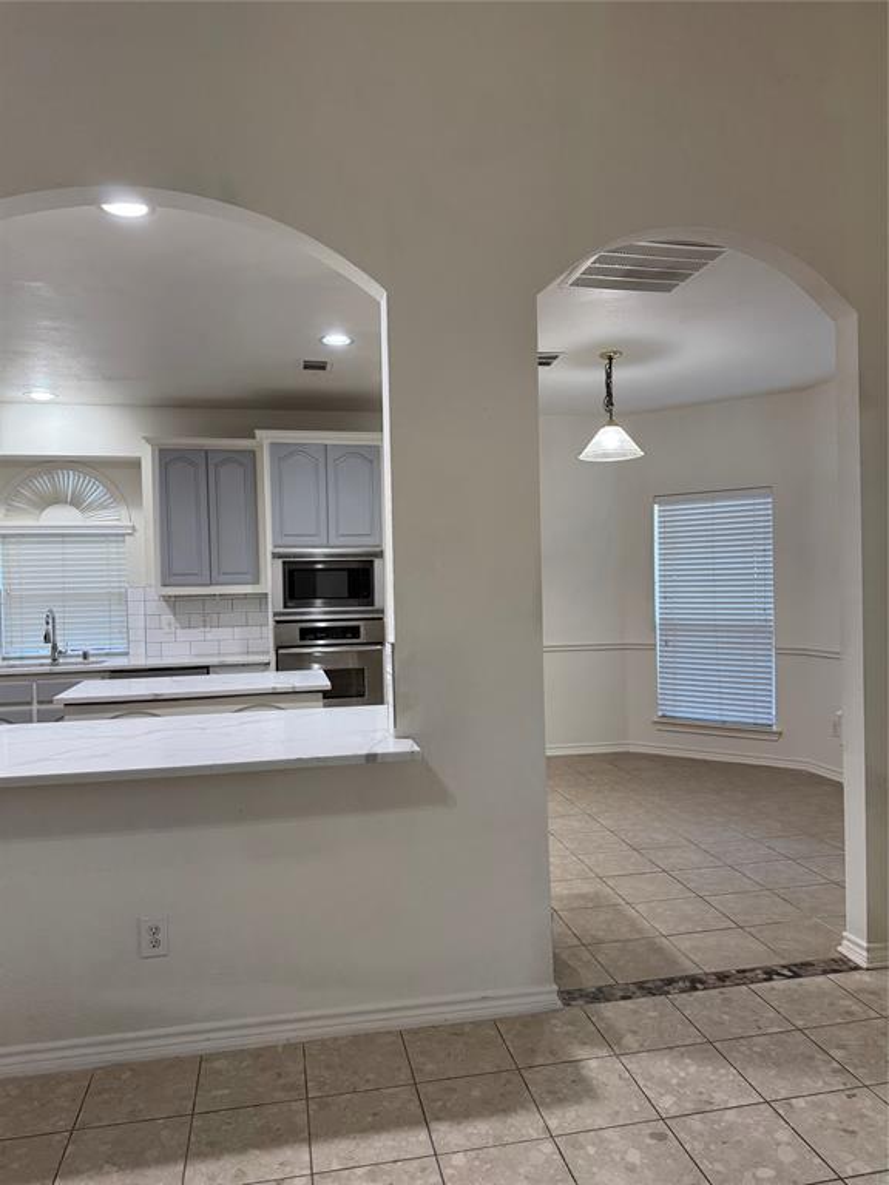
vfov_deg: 71.6
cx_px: 444
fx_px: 822
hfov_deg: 56.8
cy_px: 592
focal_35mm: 24
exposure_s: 1/120
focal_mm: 6.76
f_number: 1.78
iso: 160
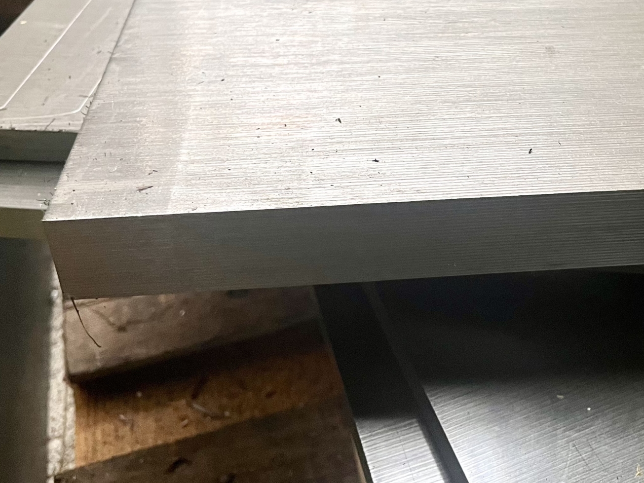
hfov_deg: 36.3
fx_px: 949
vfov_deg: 27.3
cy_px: 31
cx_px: 512
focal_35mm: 51
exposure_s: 1/50
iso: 100
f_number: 1.6
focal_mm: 5.1
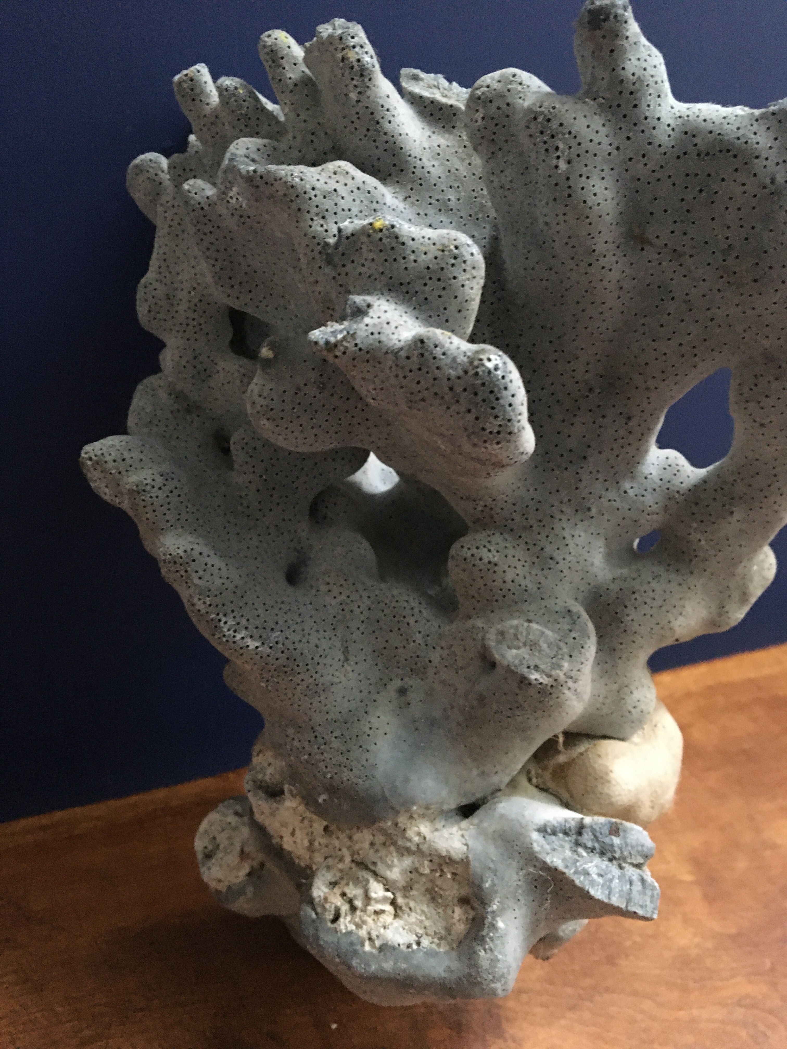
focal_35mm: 29
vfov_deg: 61.7
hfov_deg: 48.2
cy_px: 524
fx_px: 879
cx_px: 394
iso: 500
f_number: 2.2
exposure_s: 1/17
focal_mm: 4.15
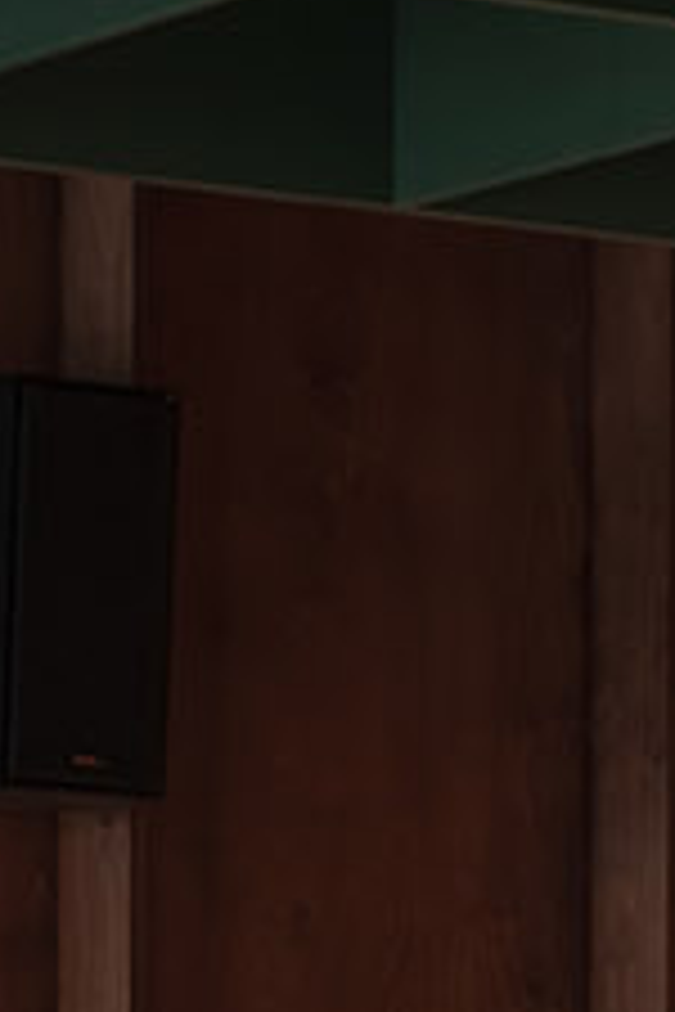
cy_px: 1518
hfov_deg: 5.2
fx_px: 7031
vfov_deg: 8.1
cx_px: -1274
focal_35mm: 250
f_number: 13
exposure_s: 1
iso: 250
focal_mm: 39
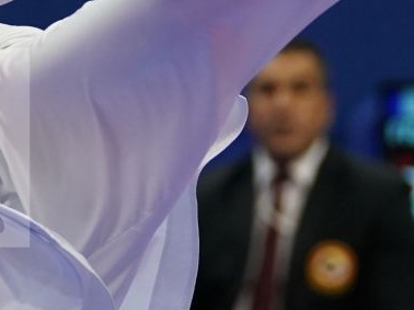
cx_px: 299
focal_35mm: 614
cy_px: 148
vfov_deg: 2.4
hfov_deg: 3.2
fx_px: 7339
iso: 2500
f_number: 2.8
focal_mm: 134
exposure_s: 1/1000
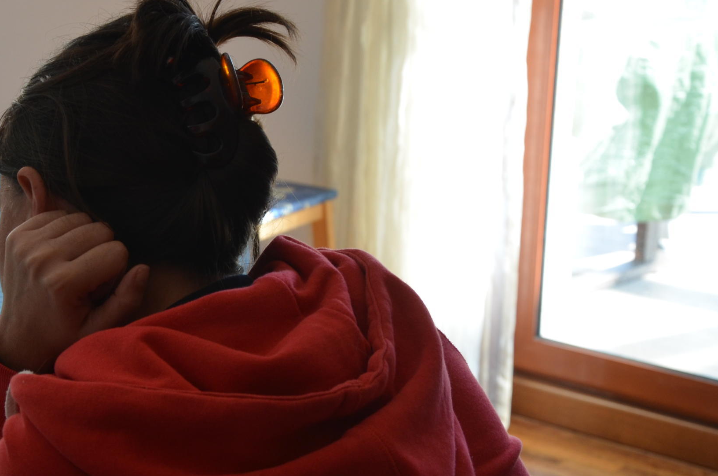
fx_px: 1911
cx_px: 83
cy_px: 249
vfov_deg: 14.2
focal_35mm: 96
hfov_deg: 20.9
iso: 360
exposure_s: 1/125
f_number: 5.6
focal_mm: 34
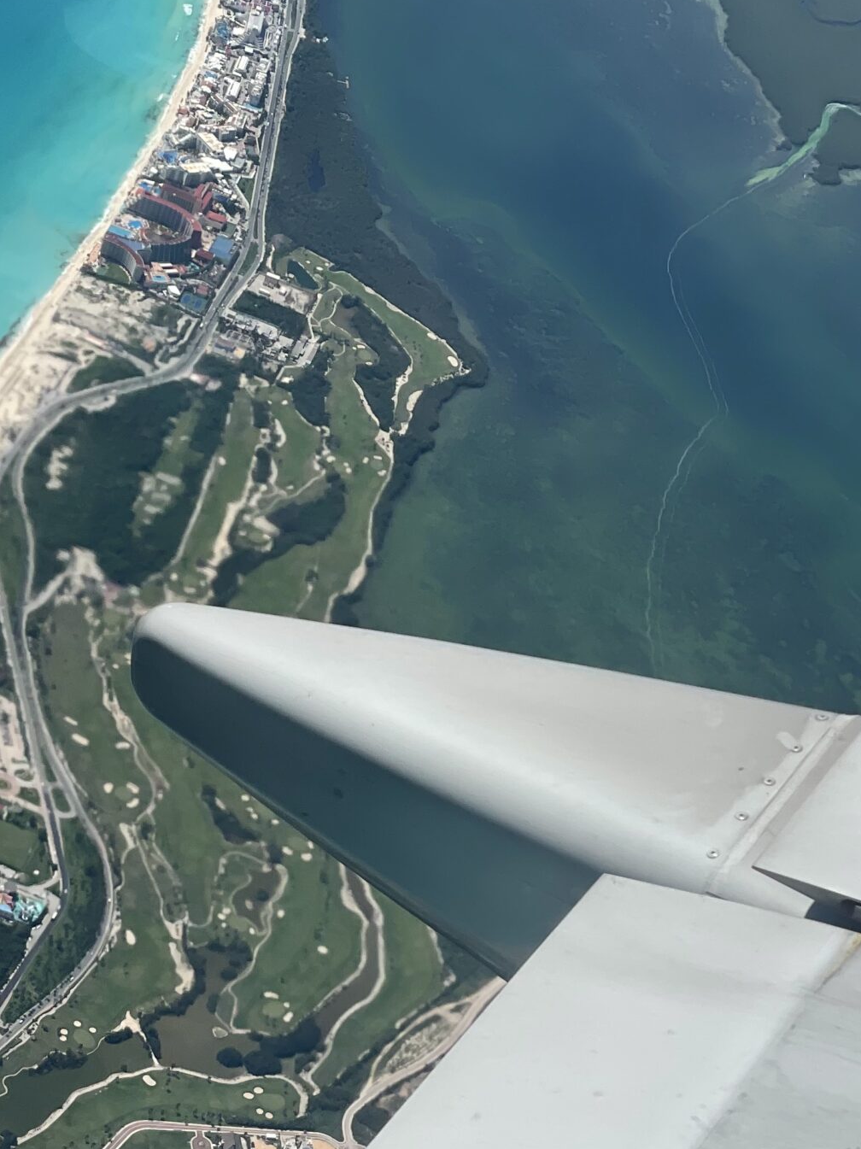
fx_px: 3285
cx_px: 341
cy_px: 536
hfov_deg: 14.9
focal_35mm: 99
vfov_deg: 19.8
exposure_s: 1/1712
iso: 25
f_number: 2
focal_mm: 6
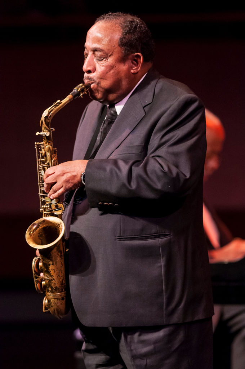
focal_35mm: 450
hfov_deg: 3.0
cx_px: 122
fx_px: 4606
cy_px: 184
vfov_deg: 4.6
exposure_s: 1/160
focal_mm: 300
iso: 1250
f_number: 2.8
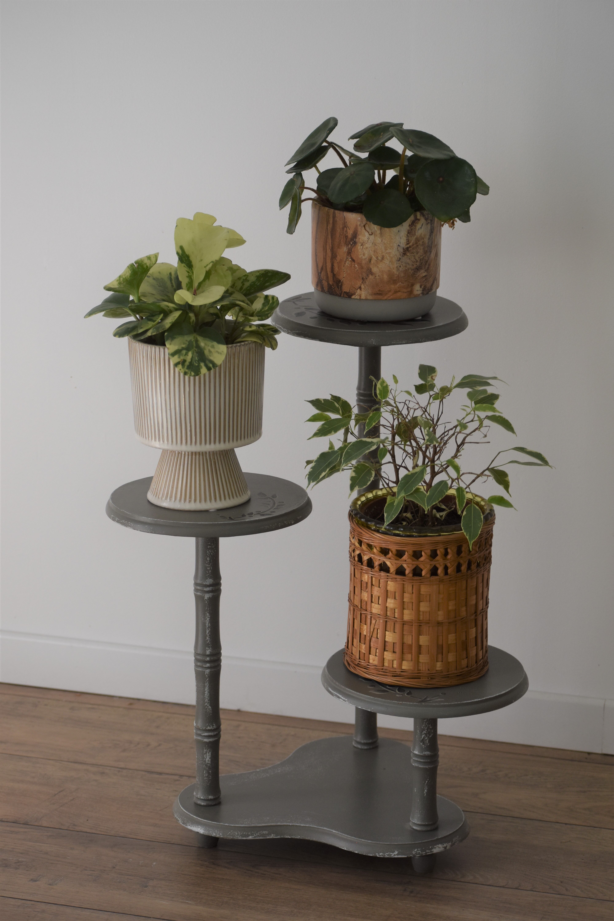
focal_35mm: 120
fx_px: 3070
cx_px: 307
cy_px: 460
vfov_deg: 17.1
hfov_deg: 11.4
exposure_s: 1/250
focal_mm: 80
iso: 400
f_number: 5.6
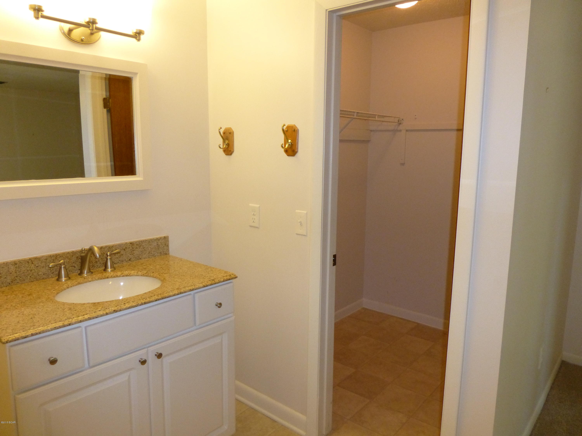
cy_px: 218
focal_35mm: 25
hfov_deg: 69.4
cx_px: 291
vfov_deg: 54.9
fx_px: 420
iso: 400
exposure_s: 1/60
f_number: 3.3
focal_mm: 4.3
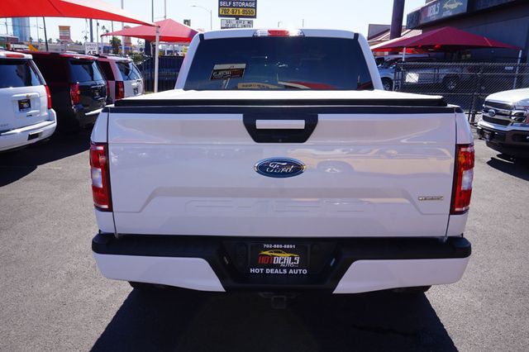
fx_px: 441
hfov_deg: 62.0
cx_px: 264
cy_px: 176
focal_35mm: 30
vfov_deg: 43.6
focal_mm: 20
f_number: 11
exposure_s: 1/80
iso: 100
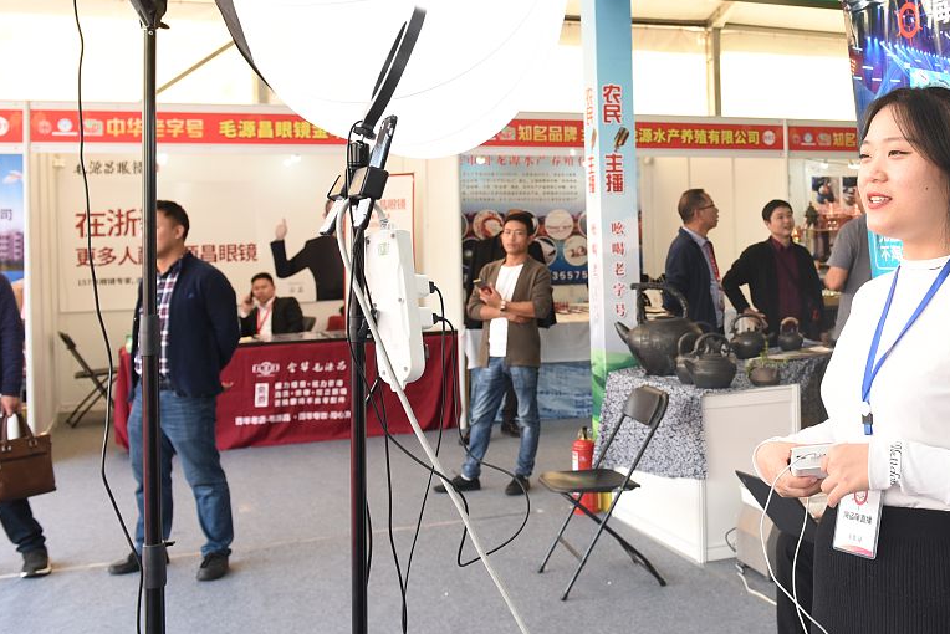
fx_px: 1161
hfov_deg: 43.4
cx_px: 679
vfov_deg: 30.3
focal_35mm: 44
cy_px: 219
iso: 800
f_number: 5.6
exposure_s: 1/100
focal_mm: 28
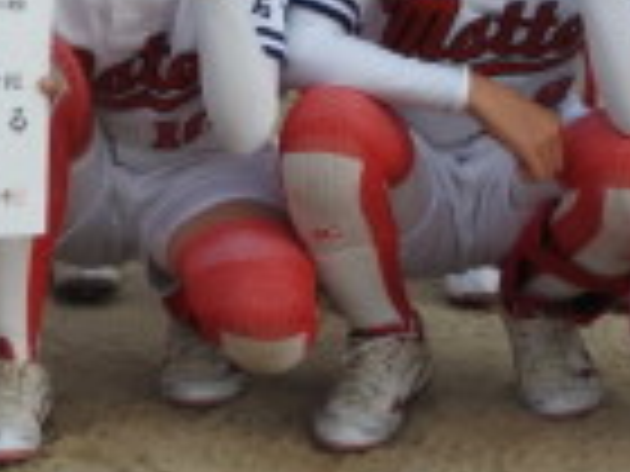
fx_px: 3513
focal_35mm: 193
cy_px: -94
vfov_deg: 7.6
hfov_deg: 10.1
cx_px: -162
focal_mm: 8.1
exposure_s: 1/400
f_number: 4
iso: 100
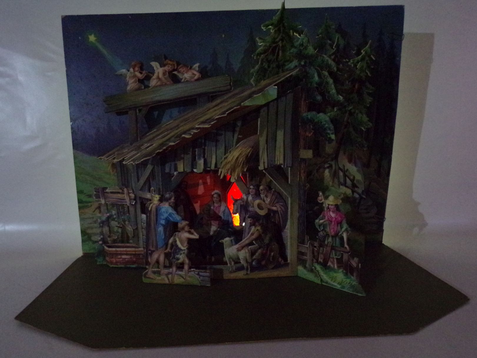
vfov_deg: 56.8
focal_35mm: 24
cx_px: 238
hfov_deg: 71.6
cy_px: 179
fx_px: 331
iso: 800
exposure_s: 1/60
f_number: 3
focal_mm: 4.3
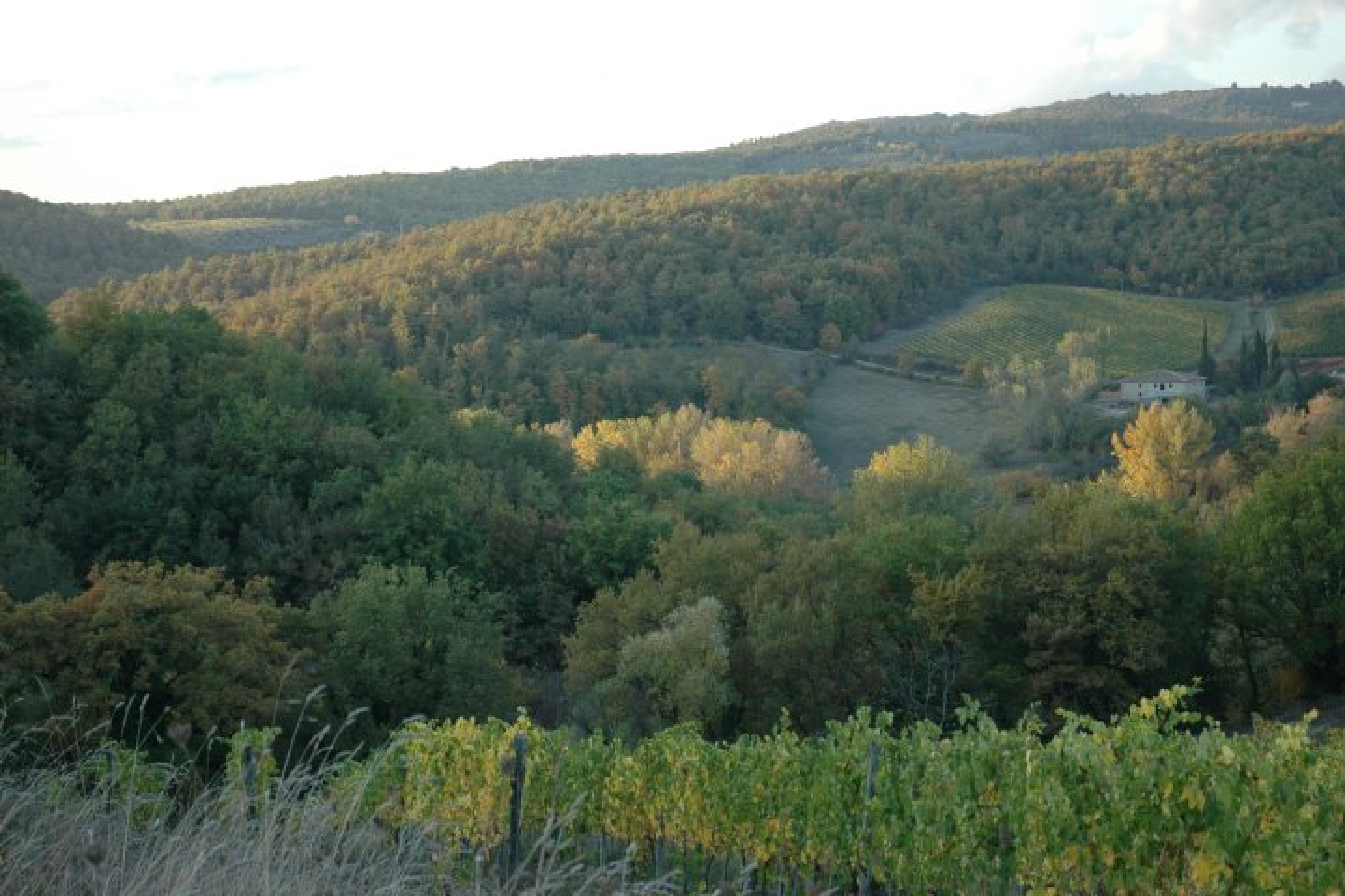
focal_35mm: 72
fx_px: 2690
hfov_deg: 28.1
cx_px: 672
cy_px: 448
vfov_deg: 18.9
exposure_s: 1/100
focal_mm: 48
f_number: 5
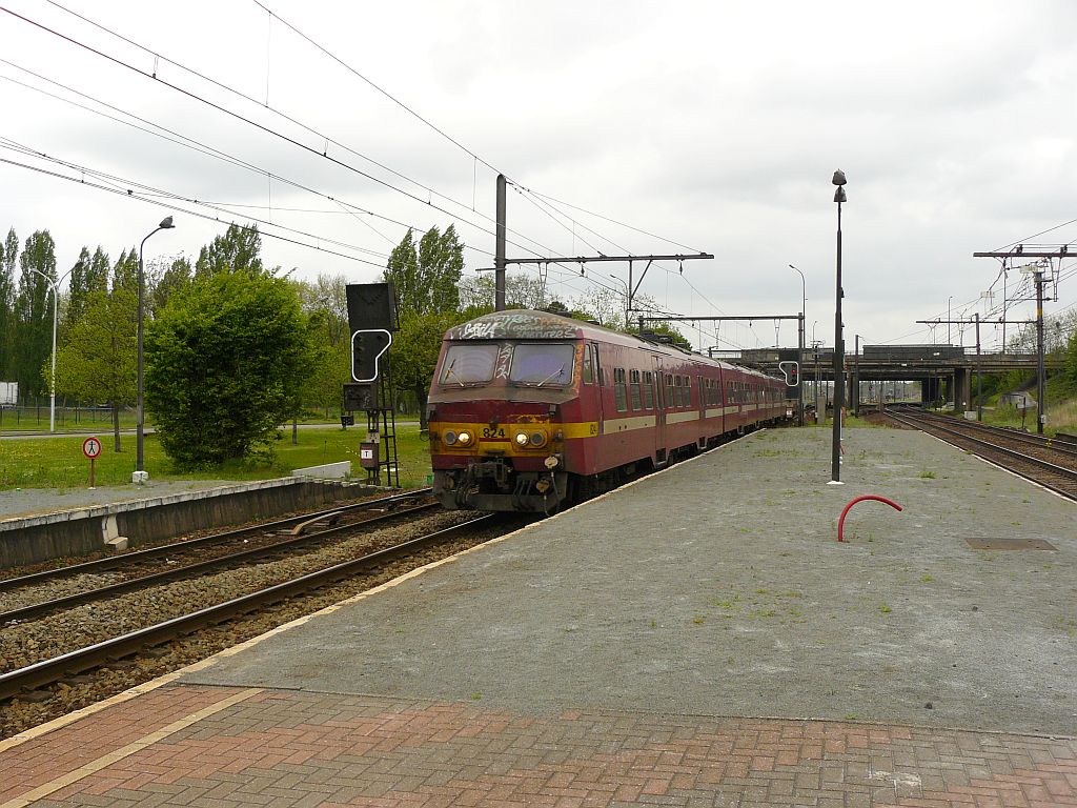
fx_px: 1120
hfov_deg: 51.4
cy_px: 404
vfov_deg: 39.7
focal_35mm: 36
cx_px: 538
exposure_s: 1/200
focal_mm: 6
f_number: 5
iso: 100
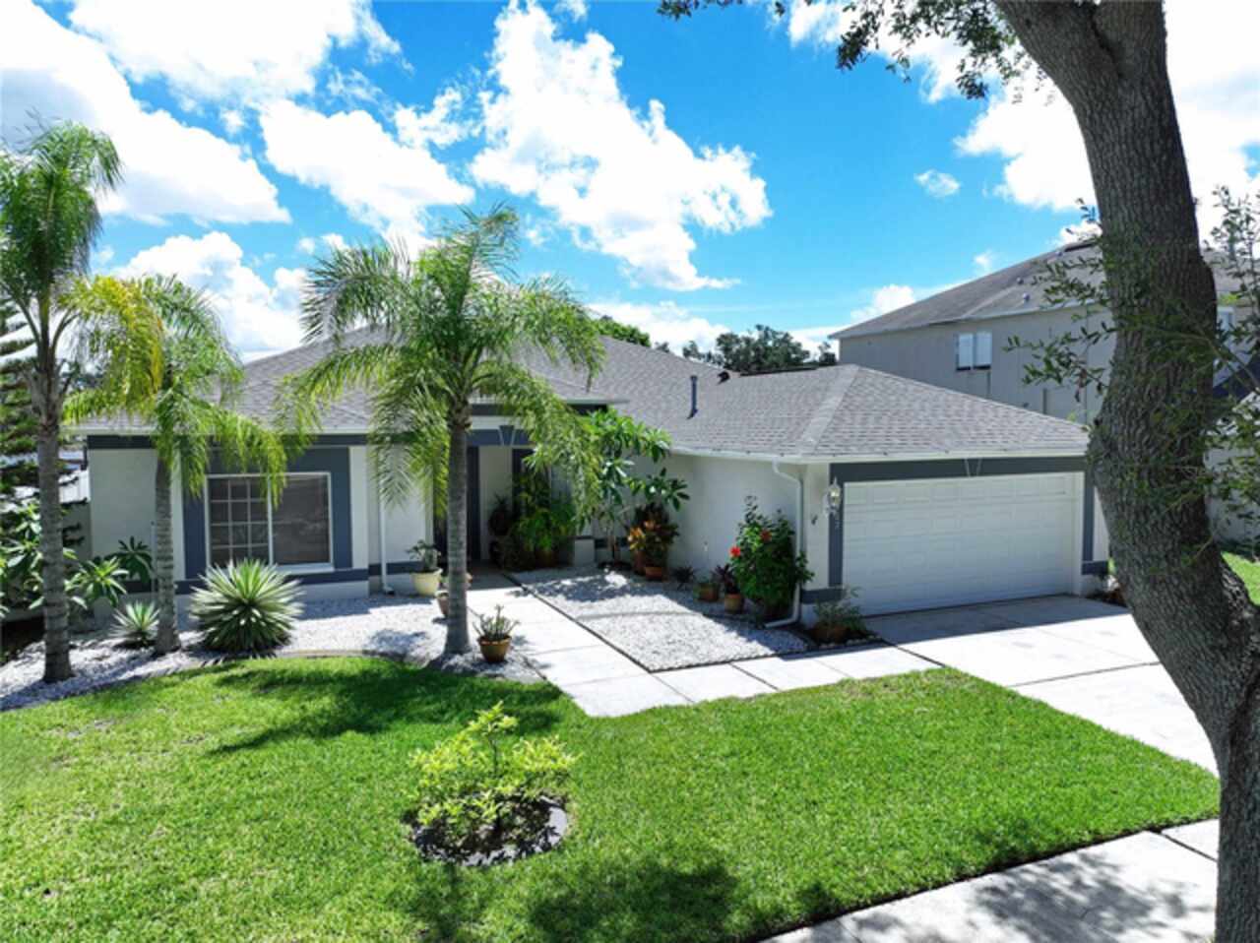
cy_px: 472
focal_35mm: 24
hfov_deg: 71.6
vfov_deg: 56.8
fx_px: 873
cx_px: 630
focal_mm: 12.29
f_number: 3.5
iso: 100
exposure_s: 1/240
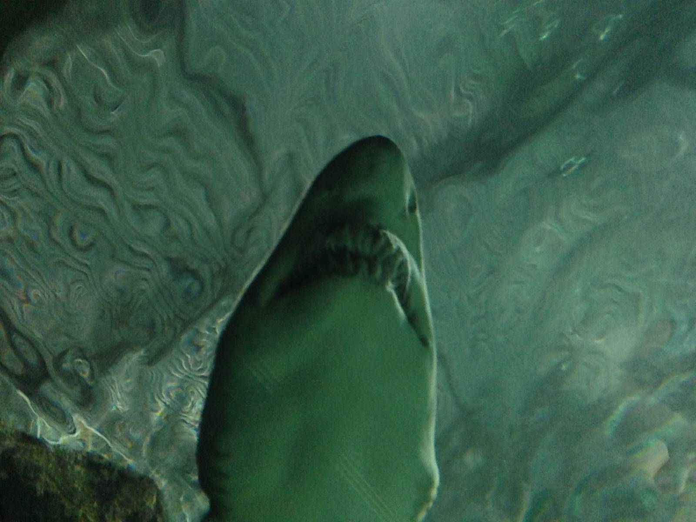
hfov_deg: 29.4
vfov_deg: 22.3
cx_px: 348
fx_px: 1327
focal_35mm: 66
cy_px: 261
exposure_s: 1/20
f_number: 2.4
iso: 640
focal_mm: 4.12
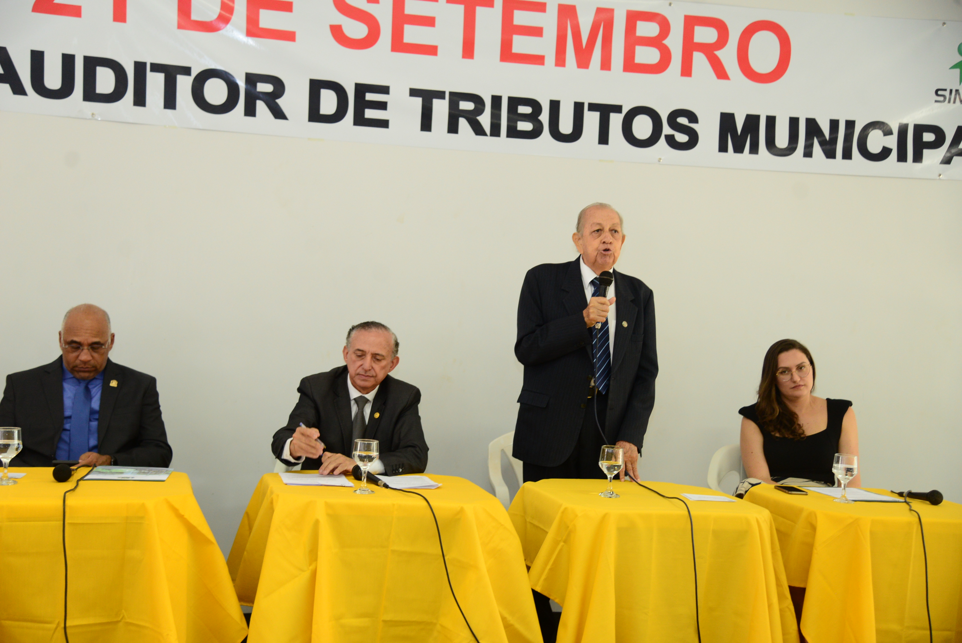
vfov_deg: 27.0
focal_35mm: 50
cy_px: 322
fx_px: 1337
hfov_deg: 39.6
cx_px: 481
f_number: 4
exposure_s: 1/125
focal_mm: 50
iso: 1600
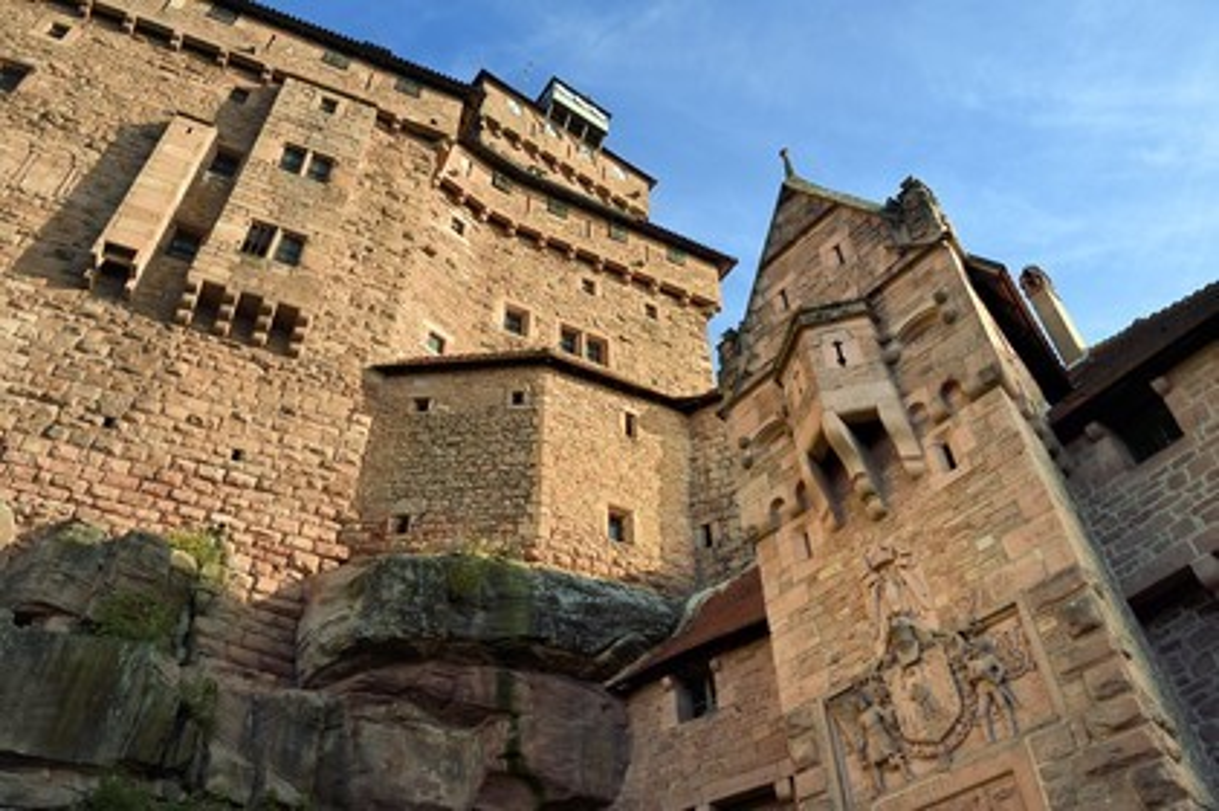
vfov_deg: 43.5
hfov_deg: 62.0
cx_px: 610
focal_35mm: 30
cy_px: 406
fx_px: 1015
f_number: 10
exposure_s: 1/160
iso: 200
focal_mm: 30
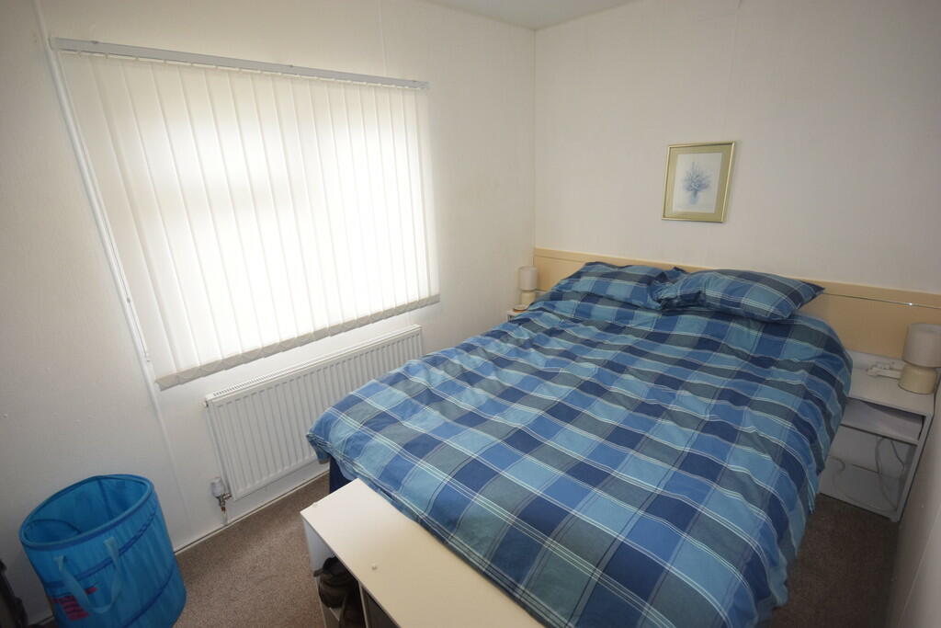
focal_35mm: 16
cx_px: 470
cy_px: 314
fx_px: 431
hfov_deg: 95.0
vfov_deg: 72.1
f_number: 5.6
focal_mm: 11
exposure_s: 1/125
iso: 800
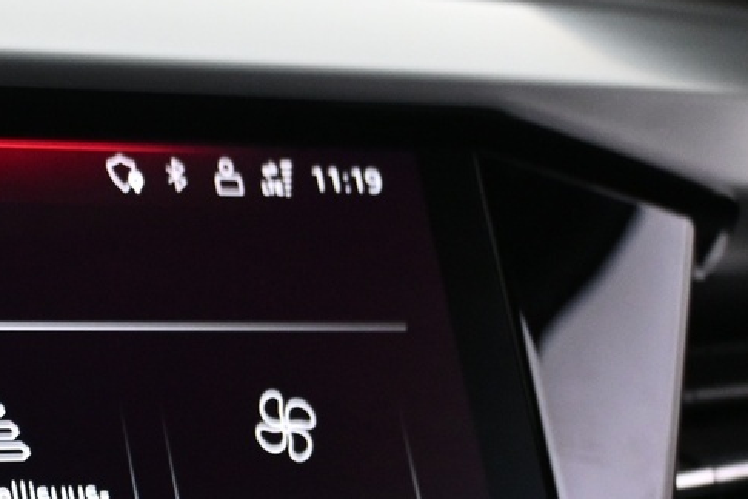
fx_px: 2337
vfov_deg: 12.0
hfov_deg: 16.9
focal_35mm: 112
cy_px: 493
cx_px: -285
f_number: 4
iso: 1250
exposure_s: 1/30
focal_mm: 22.5
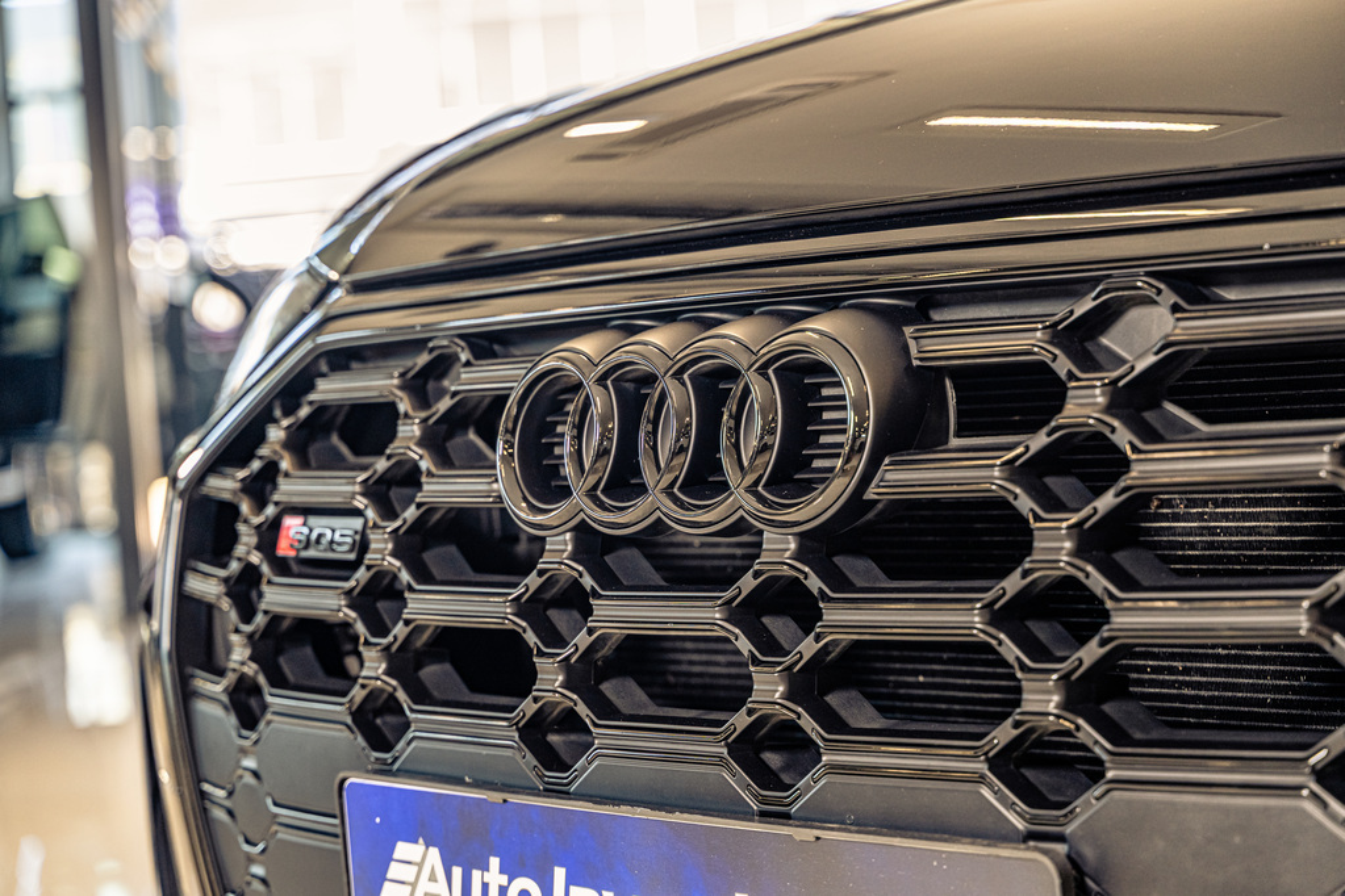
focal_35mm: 75
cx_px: 672
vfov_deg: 18.2
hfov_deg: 27.0
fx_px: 2802
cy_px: 448
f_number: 4
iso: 640
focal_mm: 75
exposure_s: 1/125
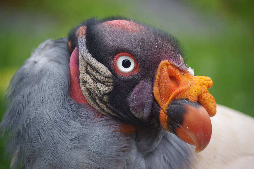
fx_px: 1212
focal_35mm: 172
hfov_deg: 12.0
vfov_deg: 8.0
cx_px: 127
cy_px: 84
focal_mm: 115
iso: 400
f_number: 5.6
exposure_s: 1/200
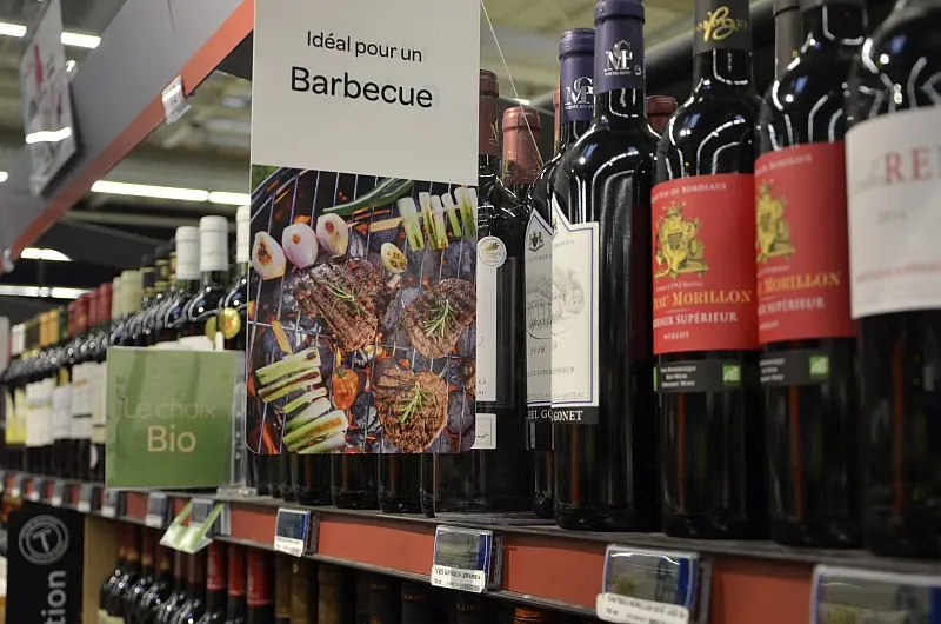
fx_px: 1252
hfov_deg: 41.2
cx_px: 470
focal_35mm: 48
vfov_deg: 28.0
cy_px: 312
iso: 400
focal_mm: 32
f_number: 4.2
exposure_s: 1/80
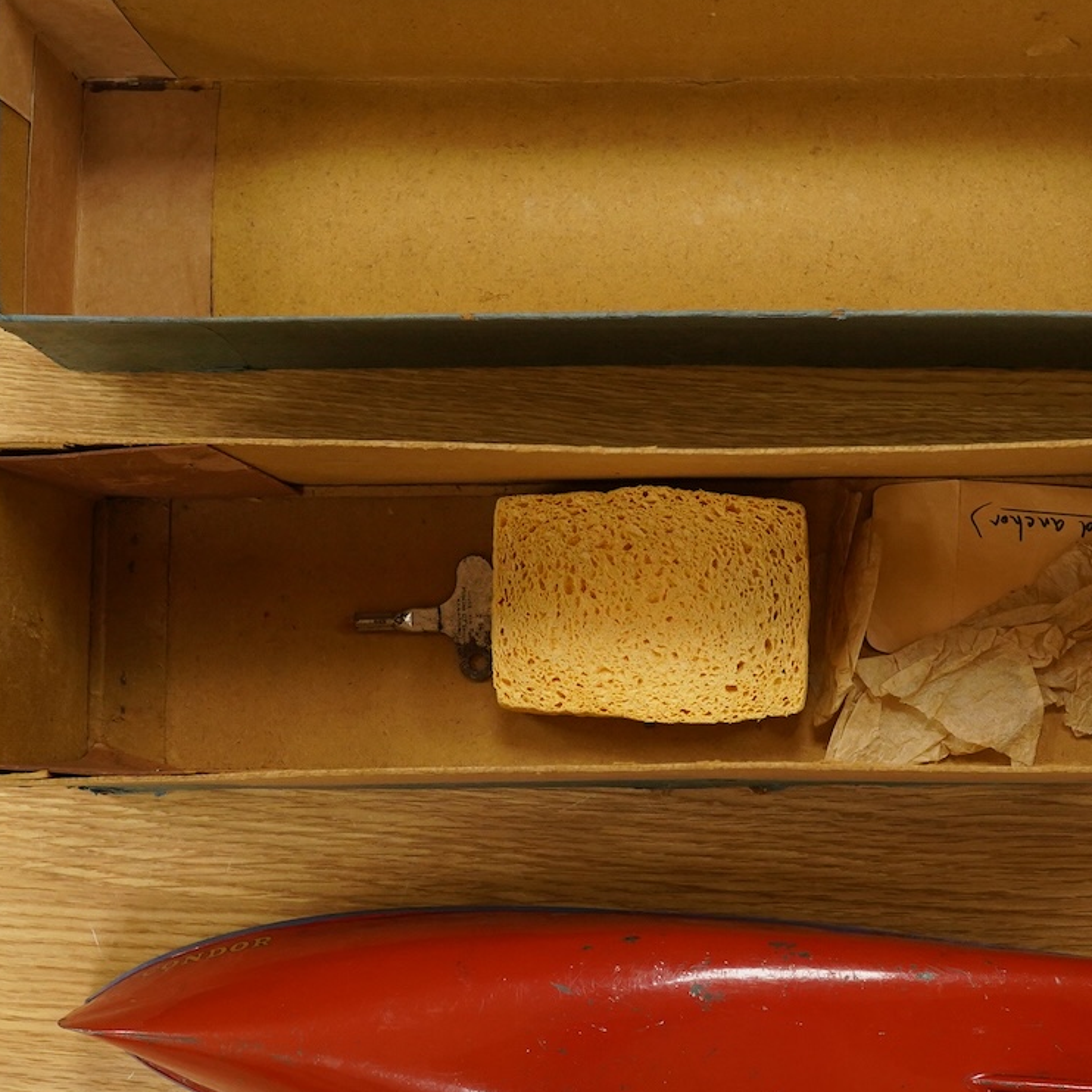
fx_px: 2070
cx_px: 717
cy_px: 547
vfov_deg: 29.6
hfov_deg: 29.4
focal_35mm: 58
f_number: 10
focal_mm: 30
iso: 2500
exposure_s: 1/160
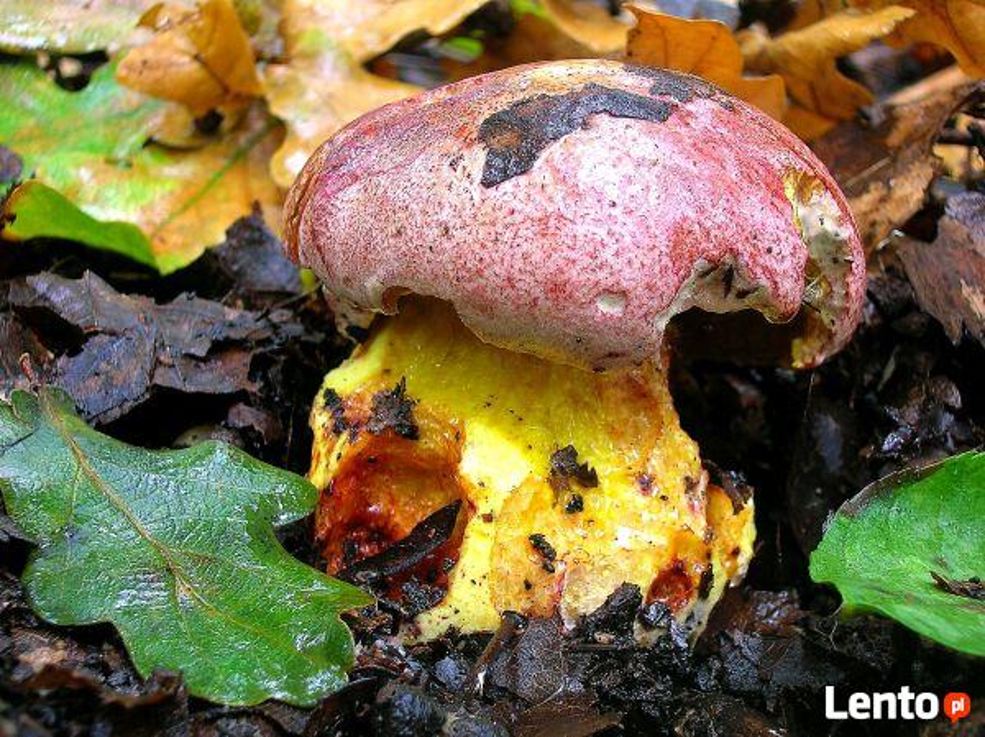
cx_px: 492
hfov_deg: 38.2
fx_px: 1422
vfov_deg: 29.1
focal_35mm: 50
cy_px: 368
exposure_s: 1/4
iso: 56
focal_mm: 8.4
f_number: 3.3
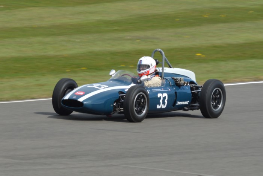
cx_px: 132
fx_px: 1644
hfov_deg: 9.1
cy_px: 88
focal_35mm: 225
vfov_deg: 6.1
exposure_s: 1/320
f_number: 14
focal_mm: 150
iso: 400
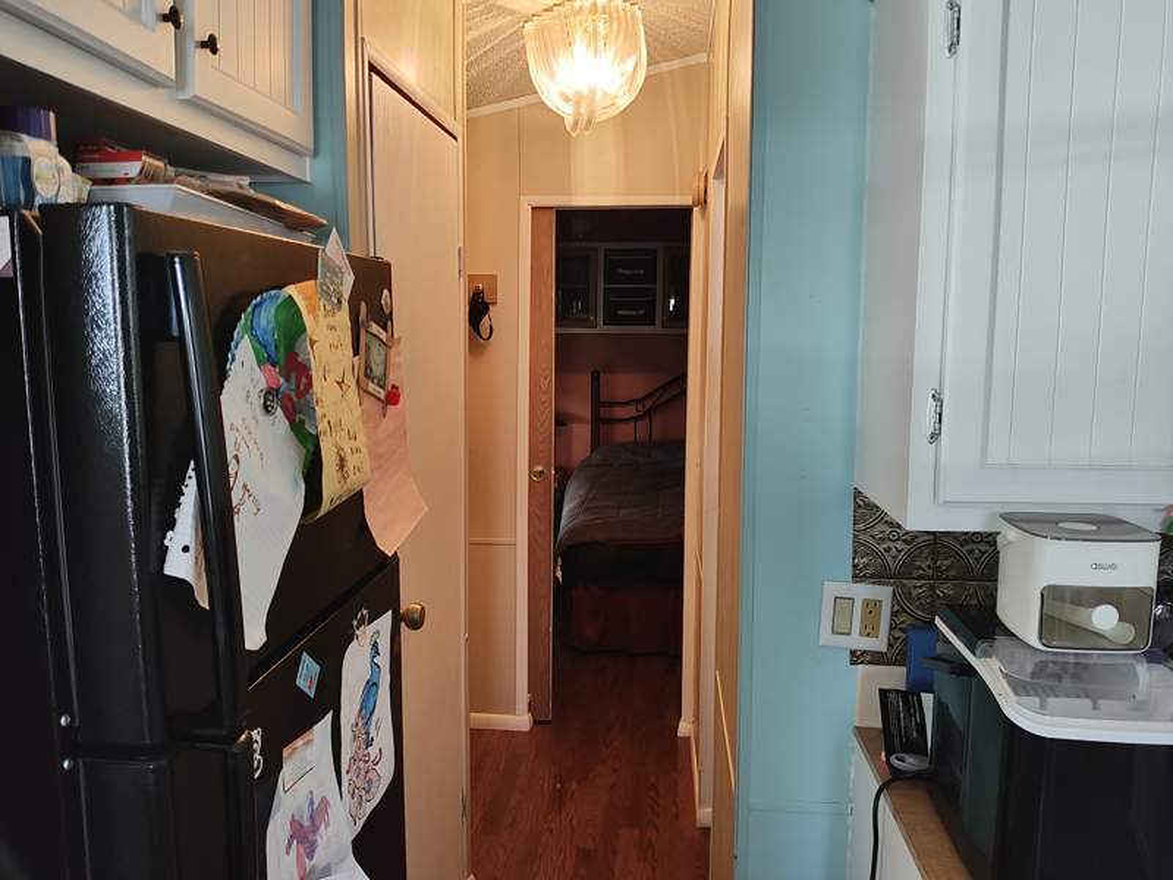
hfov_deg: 69.4
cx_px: 586
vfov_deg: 54.9
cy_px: 440
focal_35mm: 25
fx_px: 847
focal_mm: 4.15
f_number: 1.5
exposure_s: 1/30
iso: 222
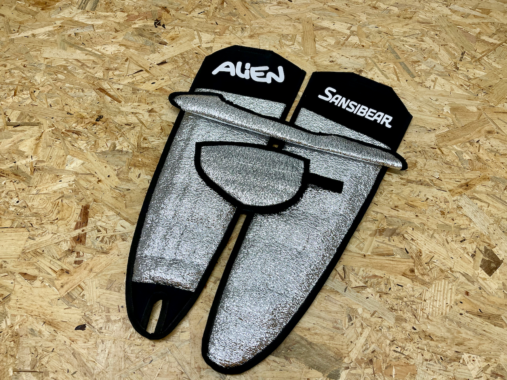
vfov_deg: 53.1
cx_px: 254
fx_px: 381
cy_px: 190
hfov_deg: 67.3
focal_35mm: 26
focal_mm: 5.1
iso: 64
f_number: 1.6
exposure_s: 1/100
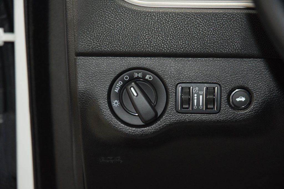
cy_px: 94
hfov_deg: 19.5
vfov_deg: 13.0
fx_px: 828
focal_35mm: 105
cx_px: 142
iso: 2000
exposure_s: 1/40
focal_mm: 70
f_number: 4.5
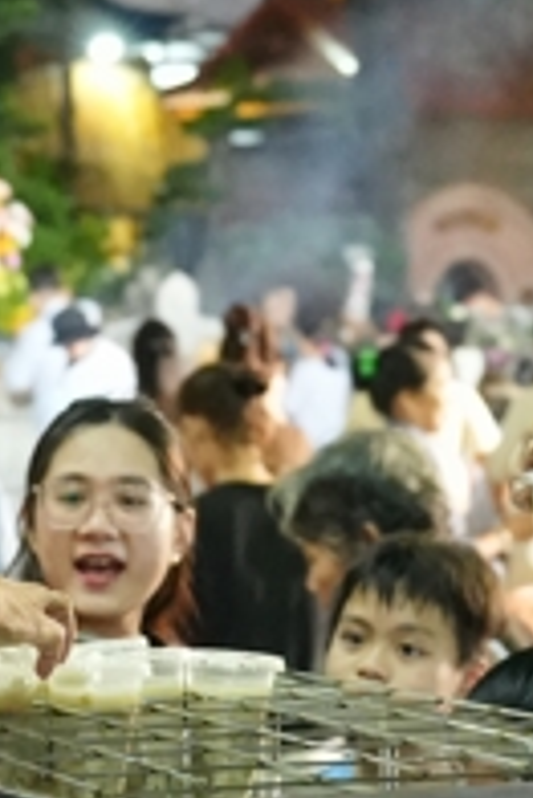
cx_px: 252
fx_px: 3857
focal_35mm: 174
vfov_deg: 11.8
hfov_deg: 7.9
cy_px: 434
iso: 10000
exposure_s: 1/80
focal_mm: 35
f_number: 2.8
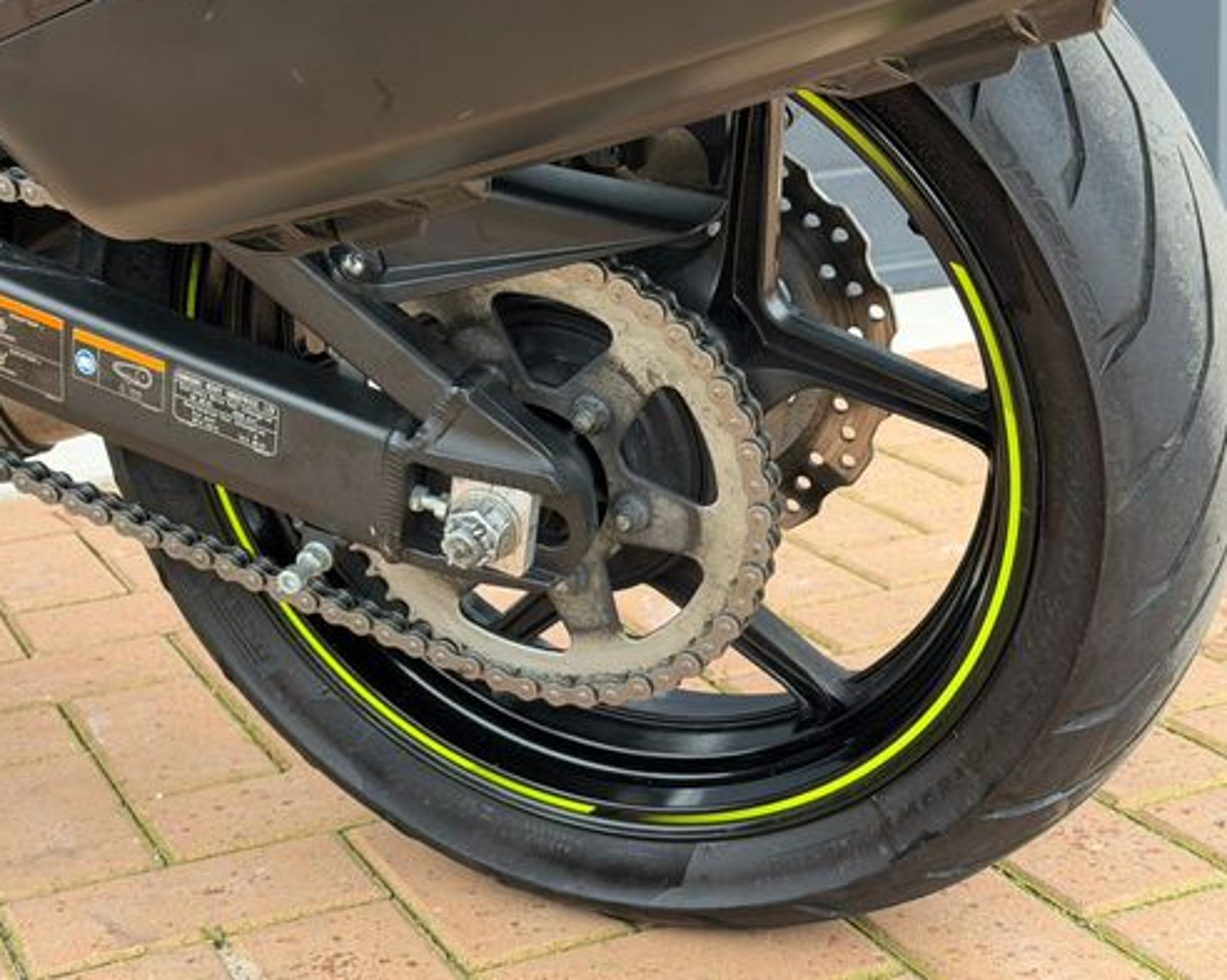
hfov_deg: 30.9
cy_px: 501
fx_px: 2214
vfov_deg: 25.0
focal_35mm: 61
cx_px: 469
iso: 80
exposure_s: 1/149
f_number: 1.78
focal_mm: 6.76
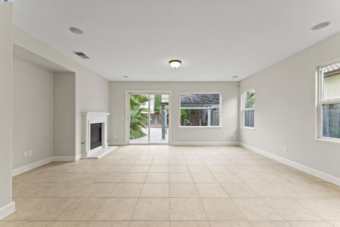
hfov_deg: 104.2
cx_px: 170
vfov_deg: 81.2
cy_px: 114
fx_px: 132
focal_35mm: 14
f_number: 9
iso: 2500
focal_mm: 14
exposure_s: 1/4
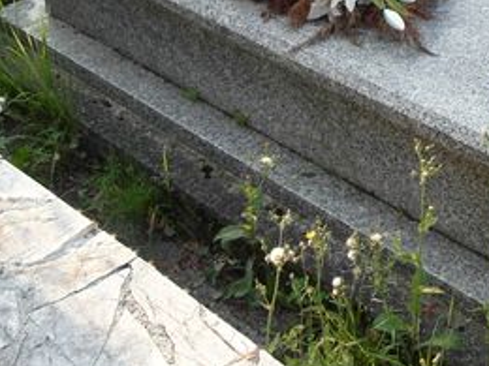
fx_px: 833
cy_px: -2
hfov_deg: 31.1
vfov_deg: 23.7
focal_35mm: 59
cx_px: 450
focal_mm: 5.2
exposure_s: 1/125
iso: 80
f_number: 3.4
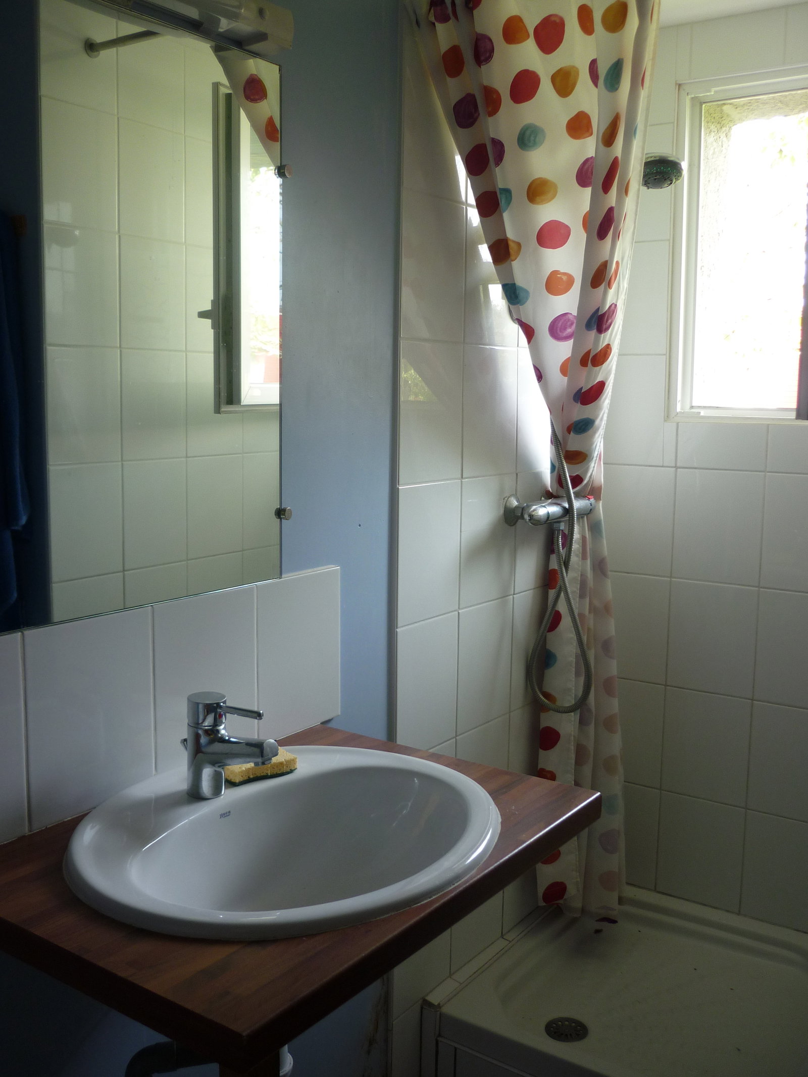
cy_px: 538
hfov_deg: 42.9
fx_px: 1027
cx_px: 404
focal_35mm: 33
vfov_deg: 55.4
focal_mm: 5.5
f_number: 2.8
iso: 80
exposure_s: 1/30
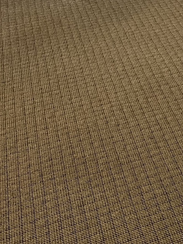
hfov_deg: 14.4
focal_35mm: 102
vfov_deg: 18.4
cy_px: -36
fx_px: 719
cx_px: 163
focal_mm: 5.1
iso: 250
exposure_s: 1/60
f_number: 1.6
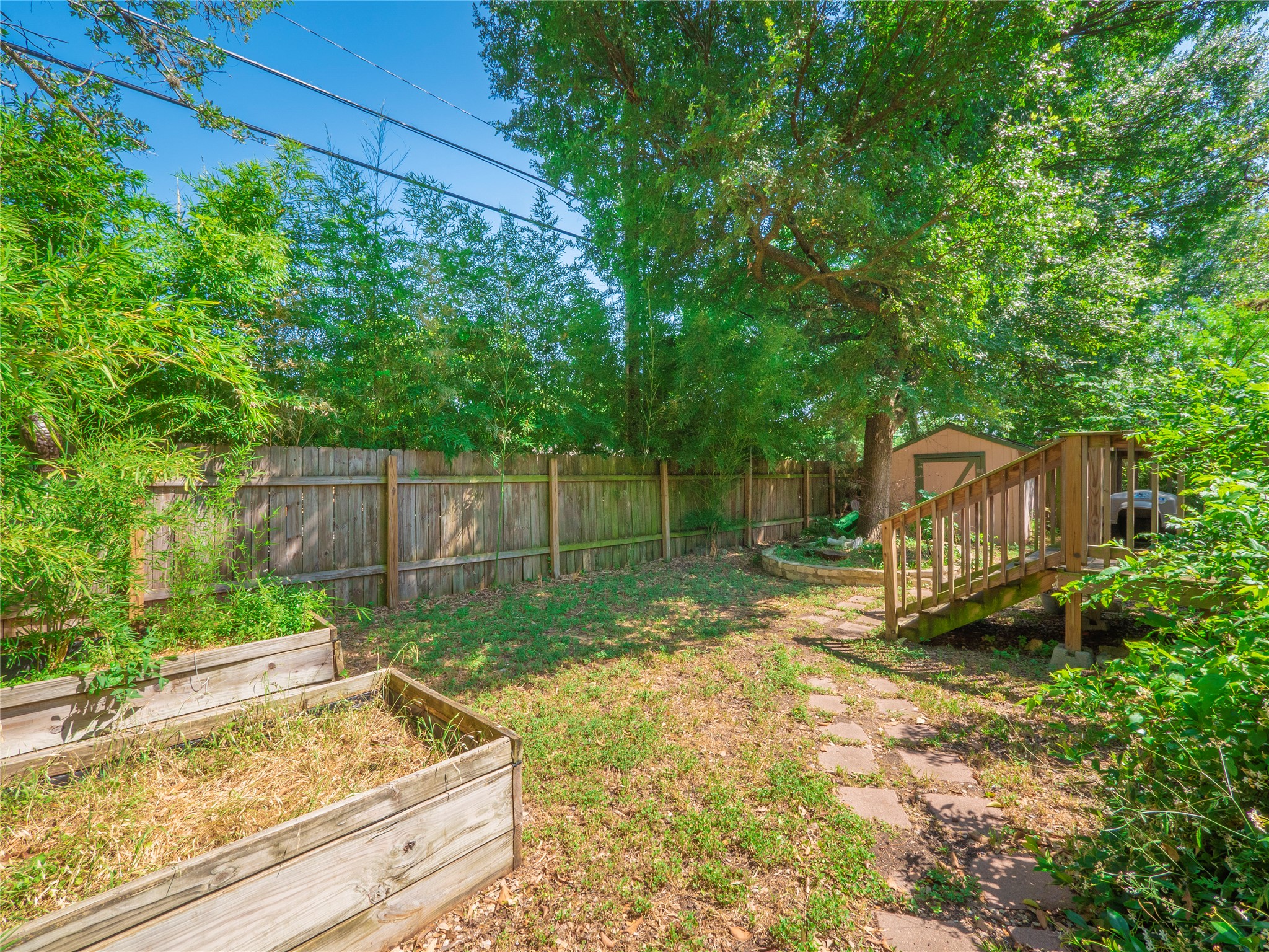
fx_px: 513
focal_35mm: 14
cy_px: 476
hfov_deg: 102.1
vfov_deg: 85.7
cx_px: 634
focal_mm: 7
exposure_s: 1/80
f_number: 10
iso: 200
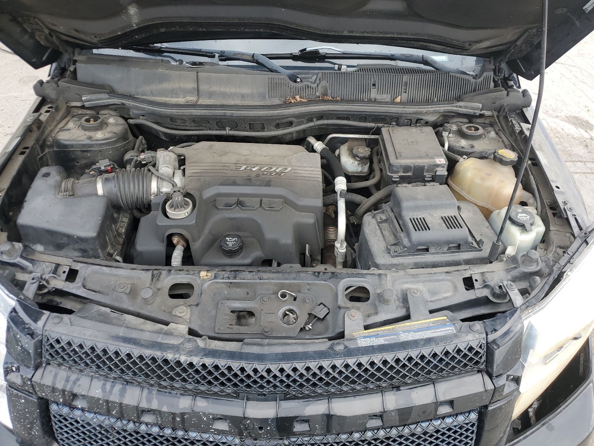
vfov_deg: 53.1
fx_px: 446
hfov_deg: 67.3
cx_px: 297
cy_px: 223
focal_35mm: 26
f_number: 1.5
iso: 50
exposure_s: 1/217
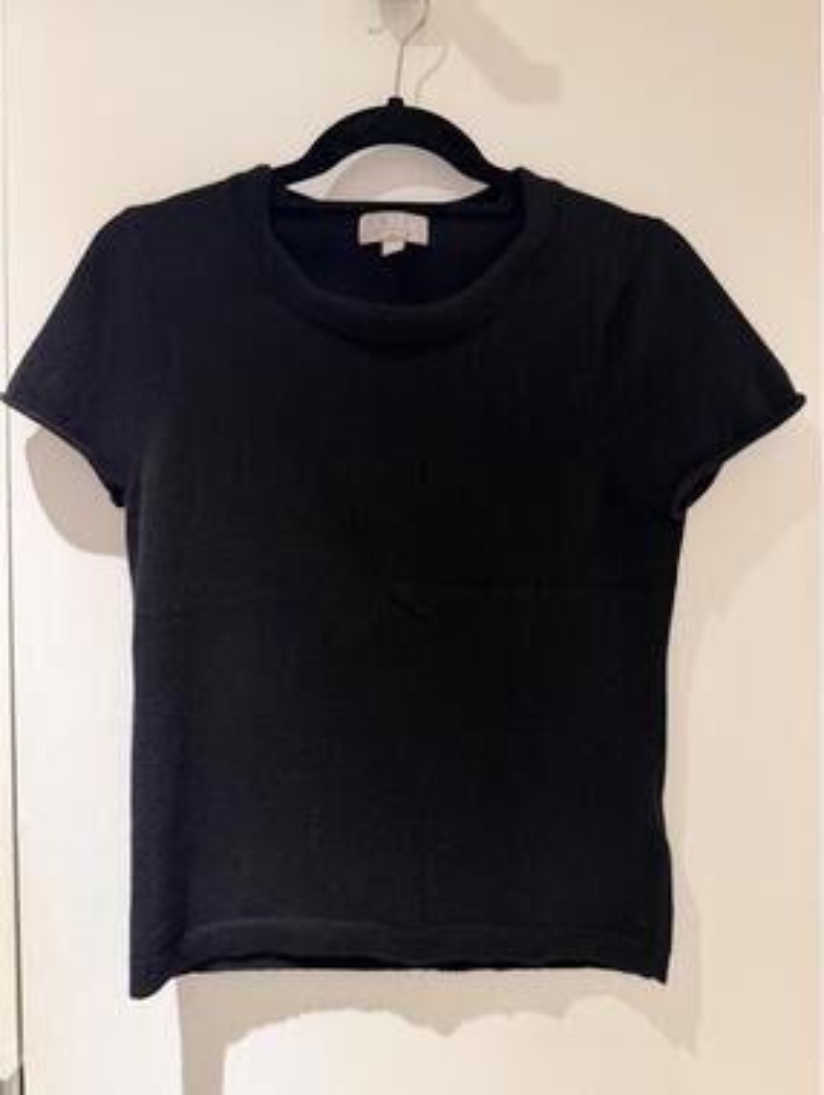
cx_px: 412
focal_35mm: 24
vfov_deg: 71.5
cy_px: 548
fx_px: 760
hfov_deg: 56.9
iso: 800
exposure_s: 1/40
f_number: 1.78
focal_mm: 6.76
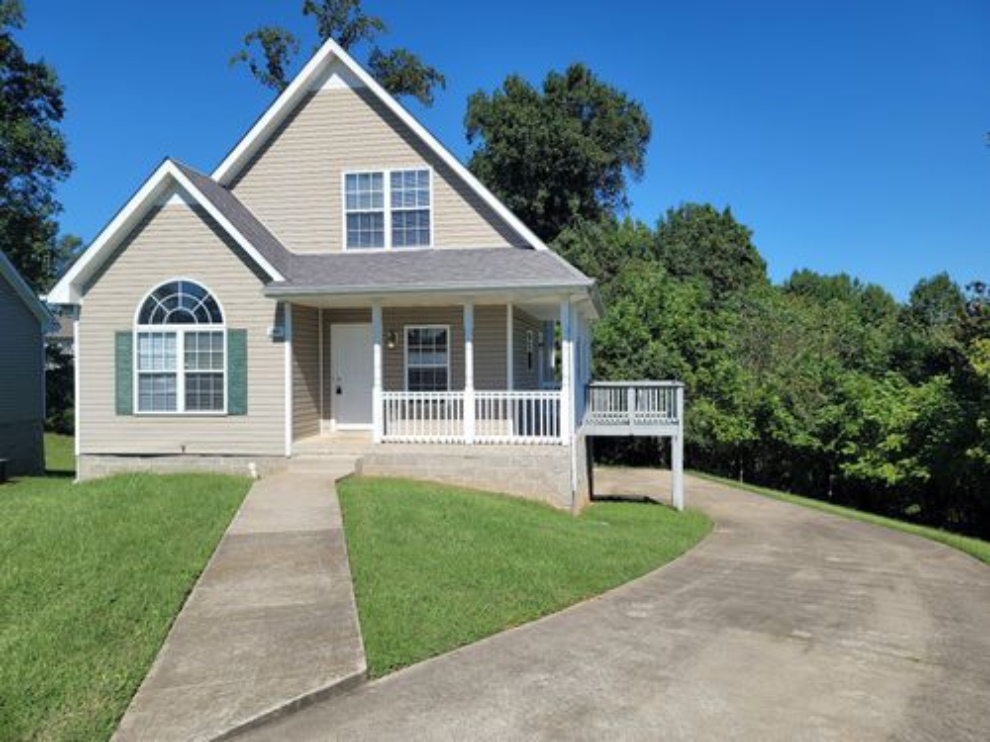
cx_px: 495
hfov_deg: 69.4
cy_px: 371
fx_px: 715
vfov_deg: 54.9
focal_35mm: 25
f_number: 1.8
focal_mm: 7
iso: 20
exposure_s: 1/1138
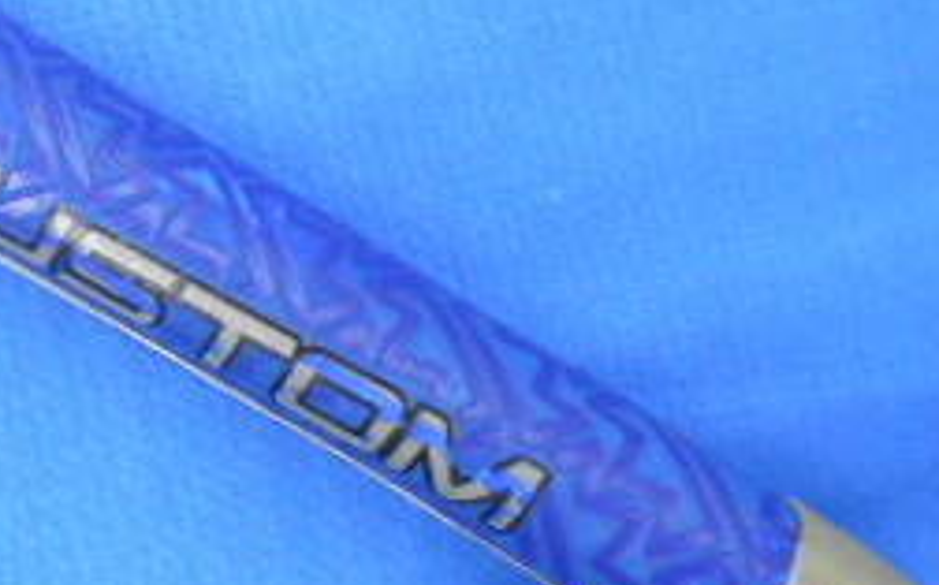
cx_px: -179
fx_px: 1790
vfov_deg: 18.1
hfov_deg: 26.3
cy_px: -15
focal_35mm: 70
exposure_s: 1/30
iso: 320
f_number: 3.2
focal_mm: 4.6
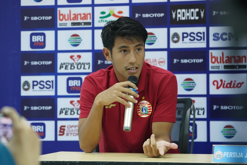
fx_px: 981
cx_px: 124
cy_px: 82
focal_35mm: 143
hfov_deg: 14.3
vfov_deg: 9.6
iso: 8000
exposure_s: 1/60
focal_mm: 143
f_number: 5.6
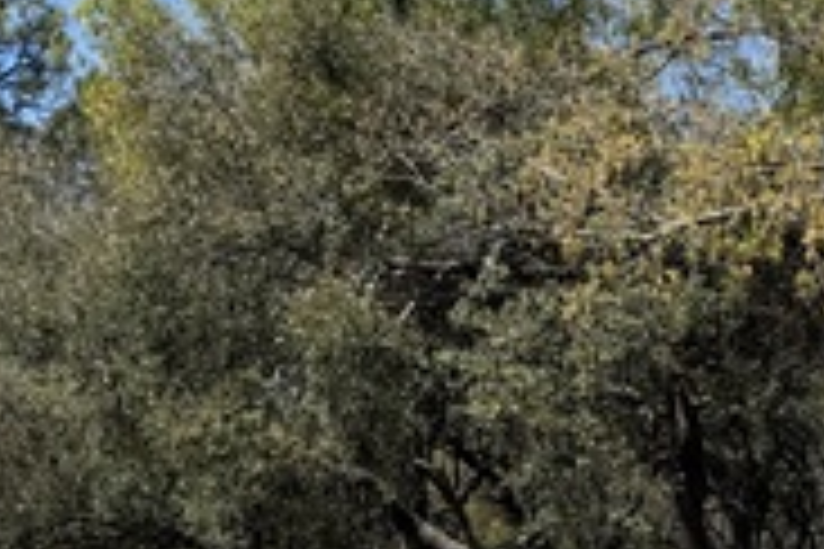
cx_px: 847
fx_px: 1877
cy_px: 1004
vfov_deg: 14.5
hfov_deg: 23.6
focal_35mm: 82
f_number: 1.78
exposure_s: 1/4673
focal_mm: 6.76
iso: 80
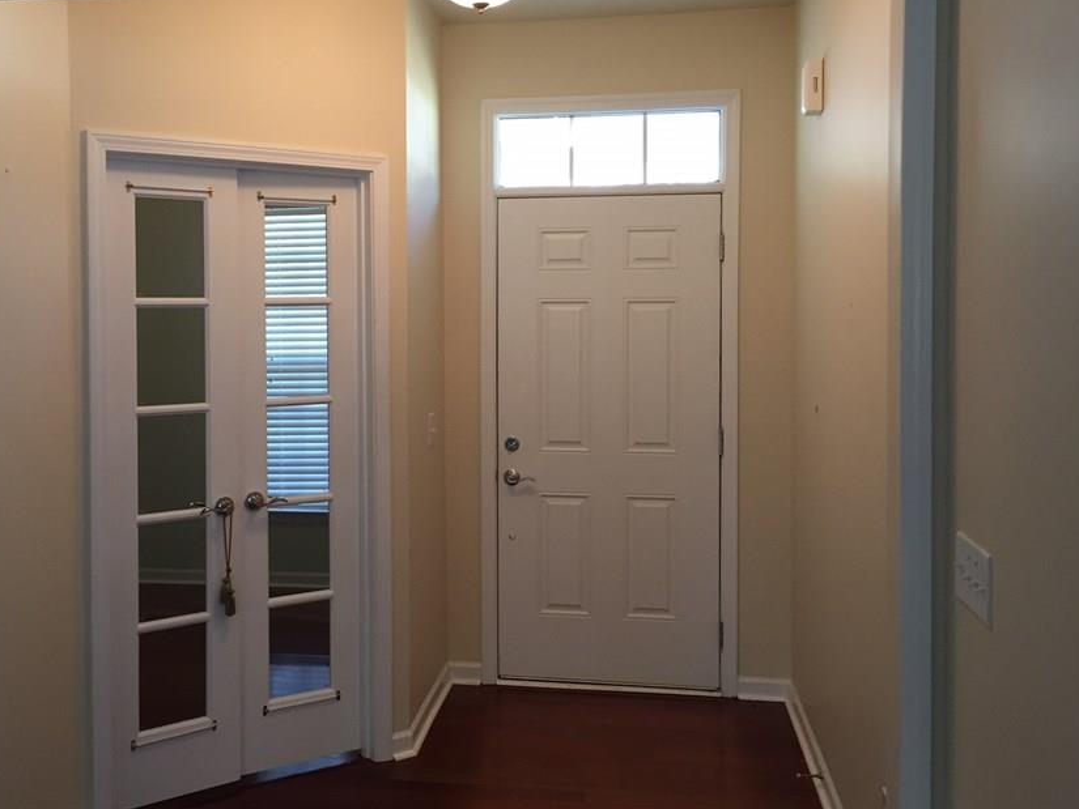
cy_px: 350
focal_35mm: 36
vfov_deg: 39.6
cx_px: 445
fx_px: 1122
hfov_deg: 51.1
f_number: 2.2
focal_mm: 4.15
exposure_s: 1/30
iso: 80
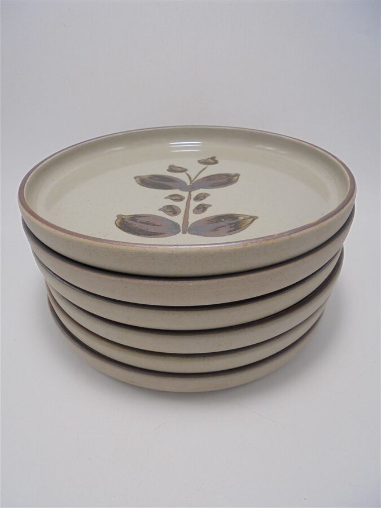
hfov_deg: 53.1
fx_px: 382
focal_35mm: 26
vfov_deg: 67.3
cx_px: 190
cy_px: 254
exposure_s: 1/80
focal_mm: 4.6
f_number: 3.5
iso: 100
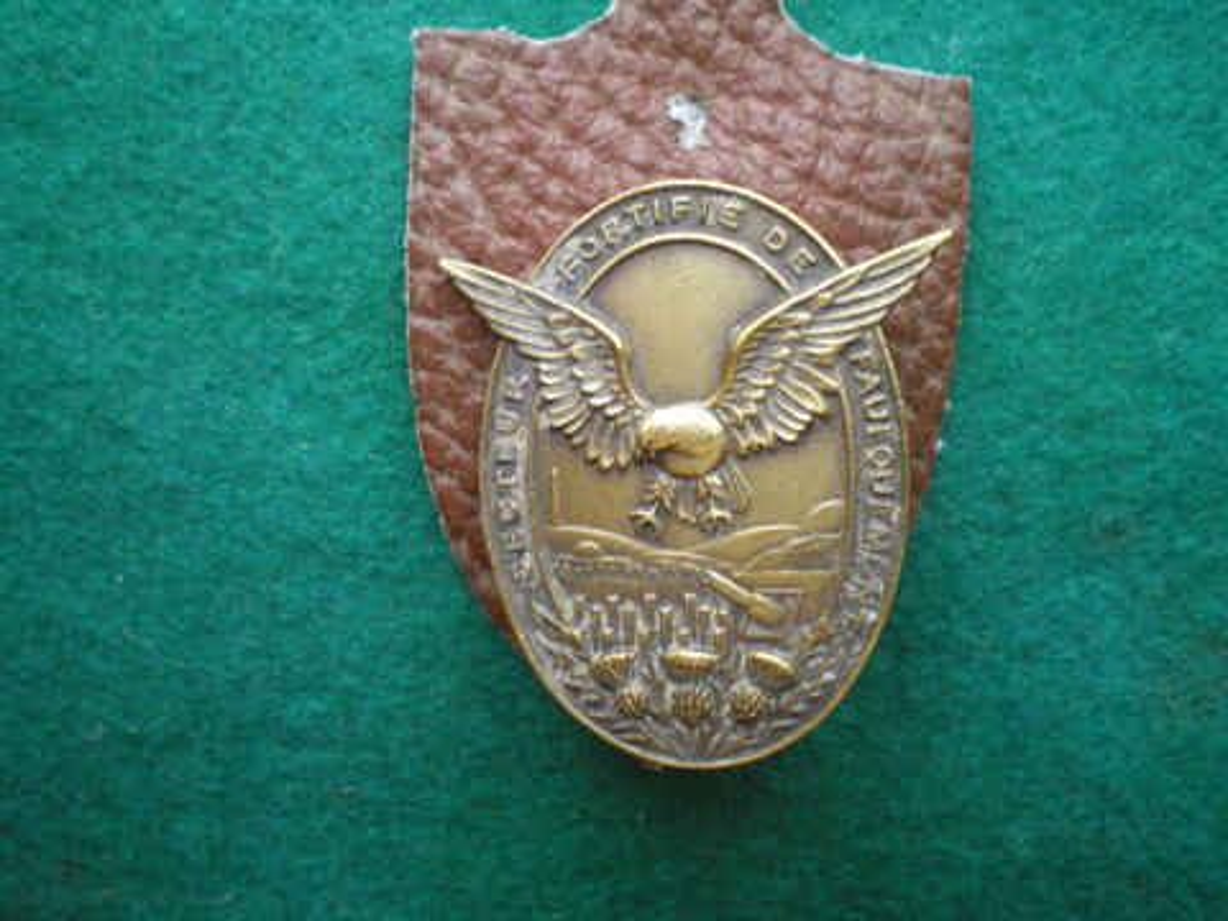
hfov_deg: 49.0
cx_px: 614
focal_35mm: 38
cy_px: 460
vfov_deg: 37.7
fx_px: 1348
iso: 400
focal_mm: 6.3
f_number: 3.1
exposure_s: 1/50
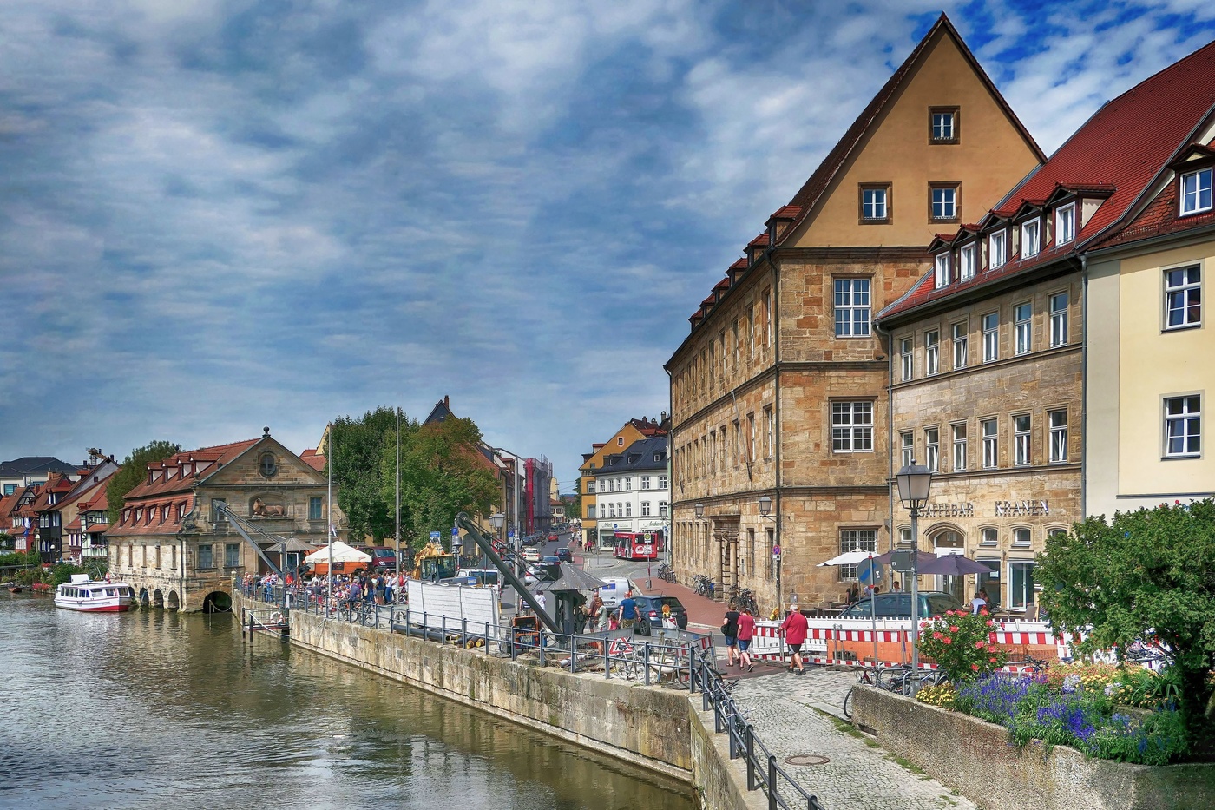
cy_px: 405
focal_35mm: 34
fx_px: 1147
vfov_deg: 38.9
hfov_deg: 55.8
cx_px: 608
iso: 125
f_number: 4
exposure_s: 1/2000
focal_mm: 12.6
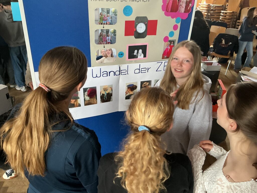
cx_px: 128
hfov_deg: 61.7
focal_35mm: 29
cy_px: 96
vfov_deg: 48.2
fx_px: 215
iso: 160
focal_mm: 3
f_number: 1.8
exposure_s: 1/50
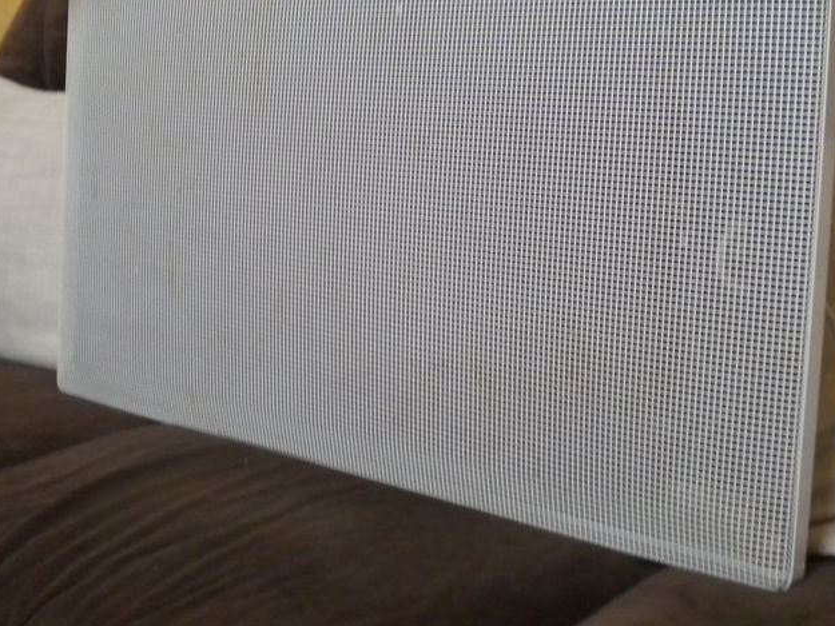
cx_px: 425
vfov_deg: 26.0
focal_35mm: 56
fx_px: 1351
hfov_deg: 34.3
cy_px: 211
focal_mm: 6.3
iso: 395
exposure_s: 1/56.5
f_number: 3.1
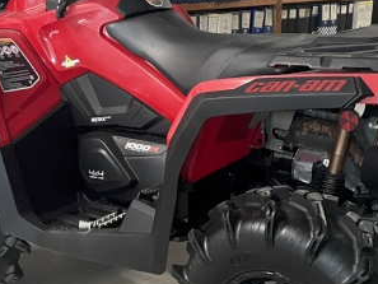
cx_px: 261
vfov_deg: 21.0
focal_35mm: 70
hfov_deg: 27.5
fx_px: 765
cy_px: 185
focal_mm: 4.2
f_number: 1.6
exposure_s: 1/60
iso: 400
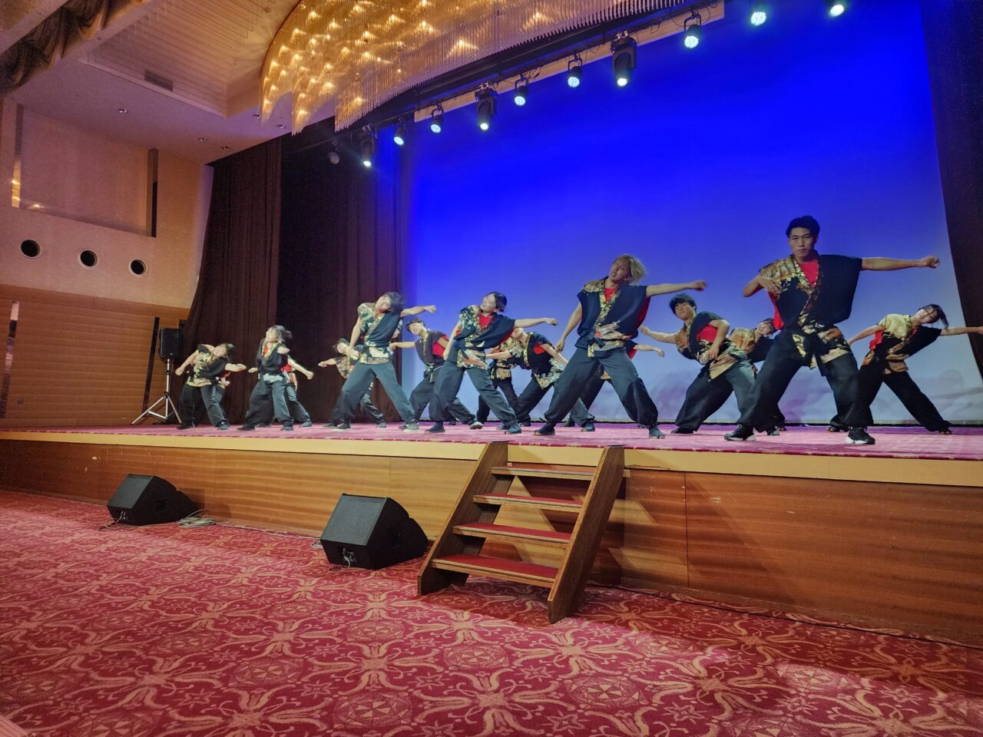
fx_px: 653
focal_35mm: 23
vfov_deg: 58.9
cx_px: 492
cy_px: 368
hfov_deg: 73.9
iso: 400
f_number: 1.8
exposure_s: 1/120
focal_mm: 6.4
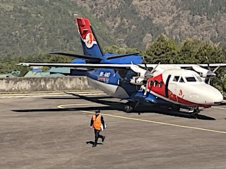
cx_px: 179
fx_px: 999
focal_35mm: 153
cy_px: 9
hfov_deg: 12.9
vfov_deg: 9.6
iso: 32
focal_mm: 4.2
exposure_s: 1/1887
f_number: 1.6
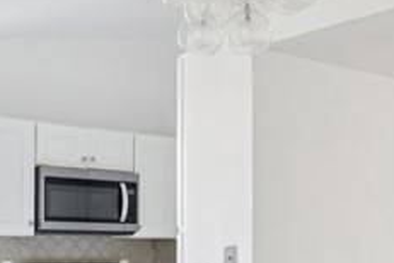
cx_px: 242
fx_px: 777
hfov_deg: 28.4
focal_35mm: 71
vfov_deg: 18.6
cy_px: 271
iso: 320
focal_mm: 16
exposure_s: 1/3.33
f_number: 8
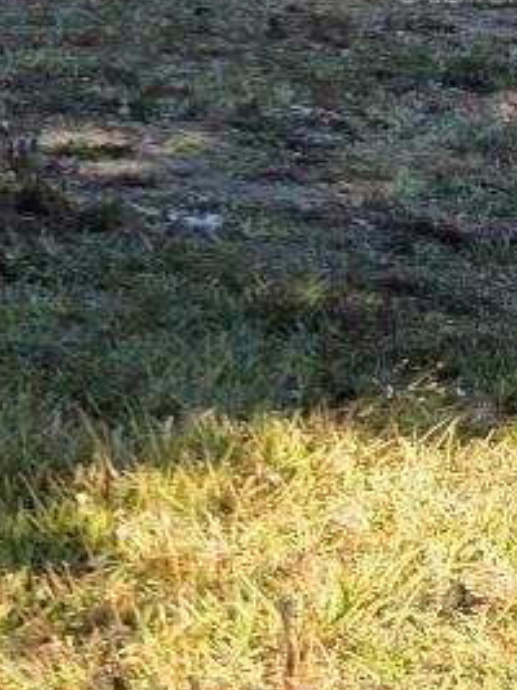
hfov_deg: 7.8
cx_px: -1430
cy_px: -18
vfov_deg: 14.1
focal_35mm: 138
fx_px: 2750
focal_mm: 6.3
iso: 80
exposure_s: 1/2000
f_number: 1.7
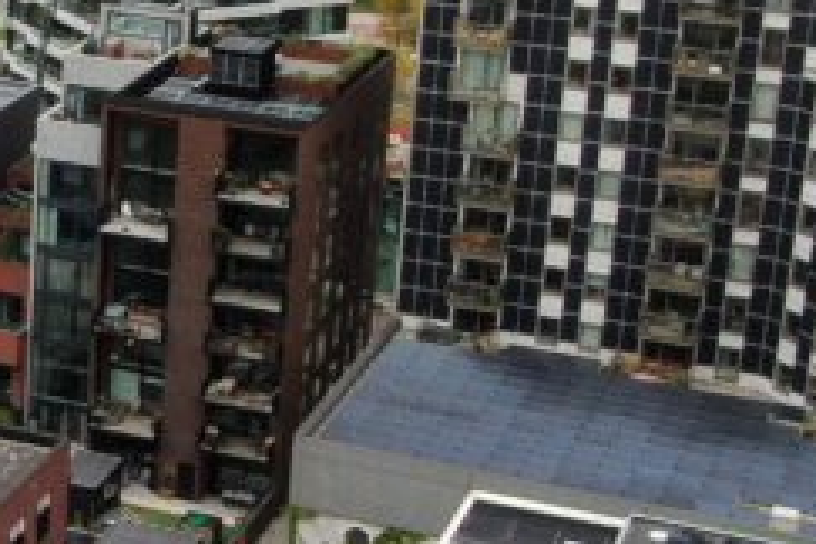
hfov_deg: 18.0
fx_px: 2380
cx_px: -289
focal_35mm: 105
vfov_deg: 13.0
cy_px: 235
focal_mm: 4.39
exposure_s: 1/160
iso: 100
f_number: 2.8
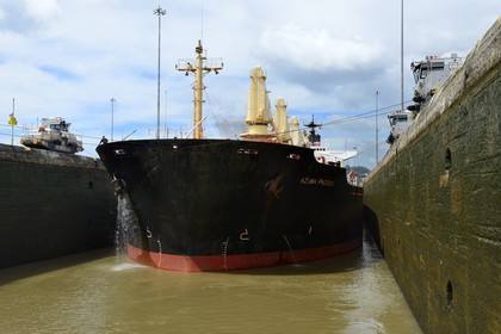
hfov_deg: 48.5
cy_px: 167
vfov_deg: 33.4
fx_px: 557
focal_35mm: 40
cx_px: 250
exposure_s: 1/250
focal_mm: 40
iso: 200
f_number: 13
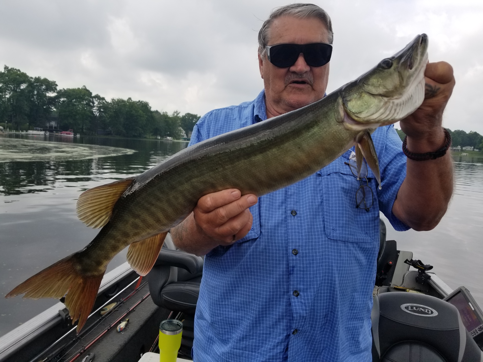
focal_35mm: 26
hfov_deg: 67.3
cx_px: 242
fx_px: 363
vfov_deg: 53.1
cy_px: 181
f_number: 1.7
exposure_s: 1/1368
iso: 50
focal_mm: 4.25
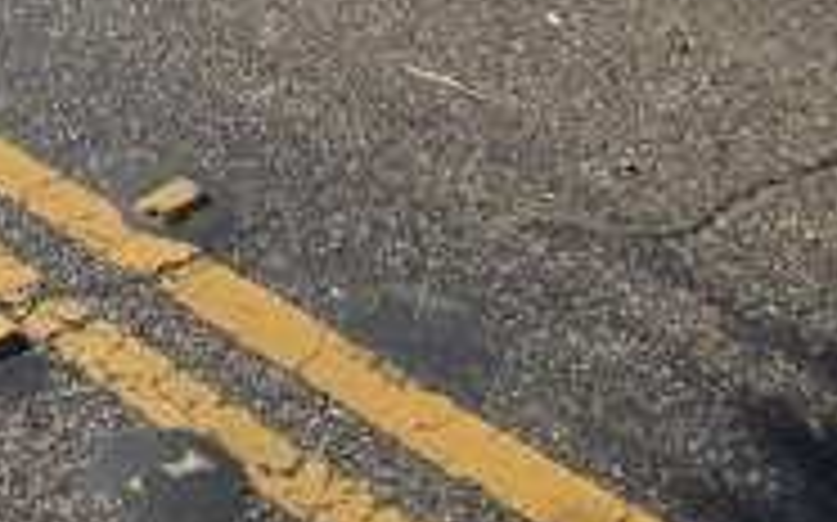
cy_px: -765
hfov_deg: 25.3
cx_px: -148
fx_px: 1687
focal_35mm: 74
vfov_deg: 12.9
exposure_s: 1/4021
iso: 50
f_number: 2.2
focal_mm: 2.2
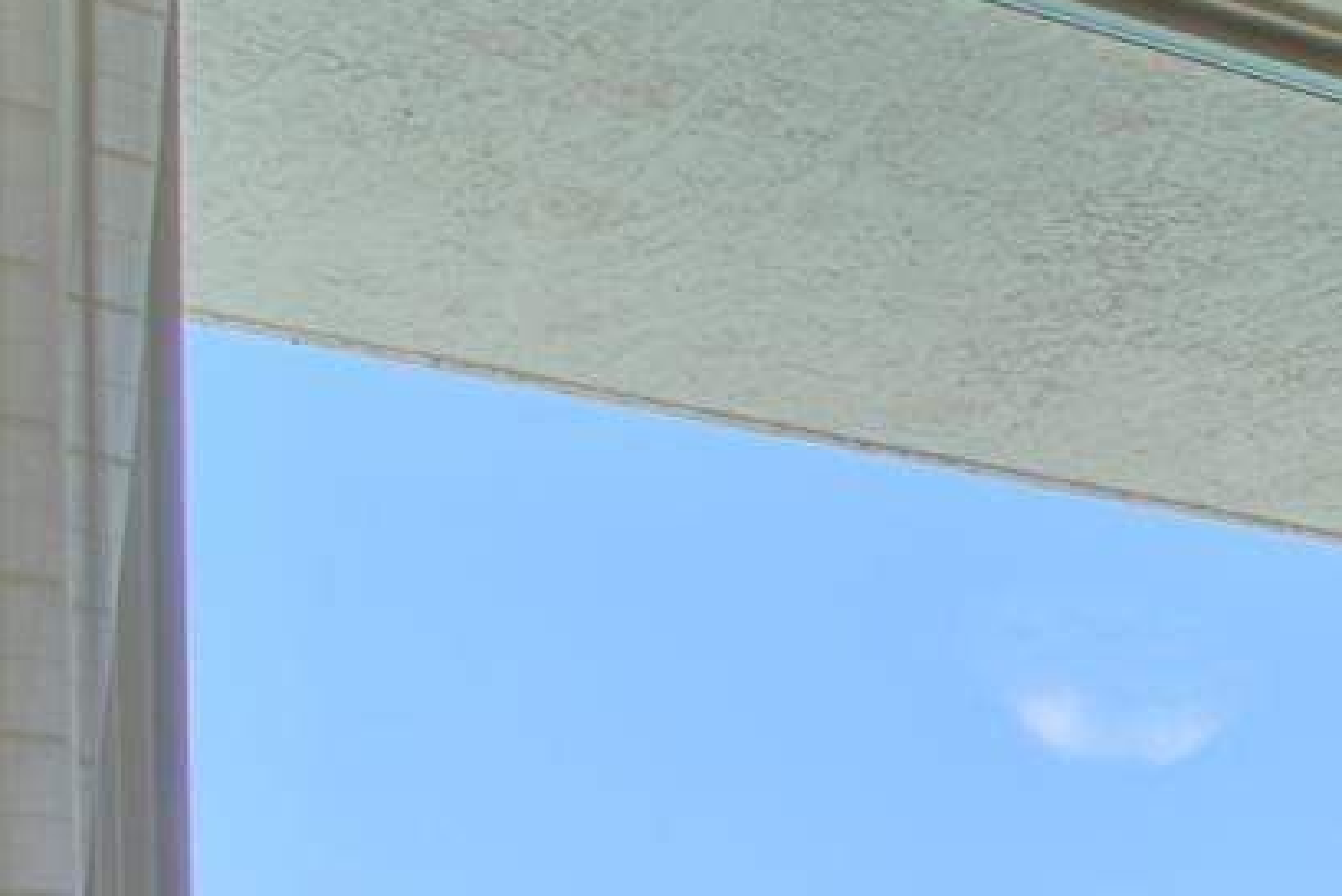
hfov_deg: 12.7
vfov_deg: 13.8
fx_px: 3281
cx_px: 3708
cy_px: 1634
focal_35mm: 88
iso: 160
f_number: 16
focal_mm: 12
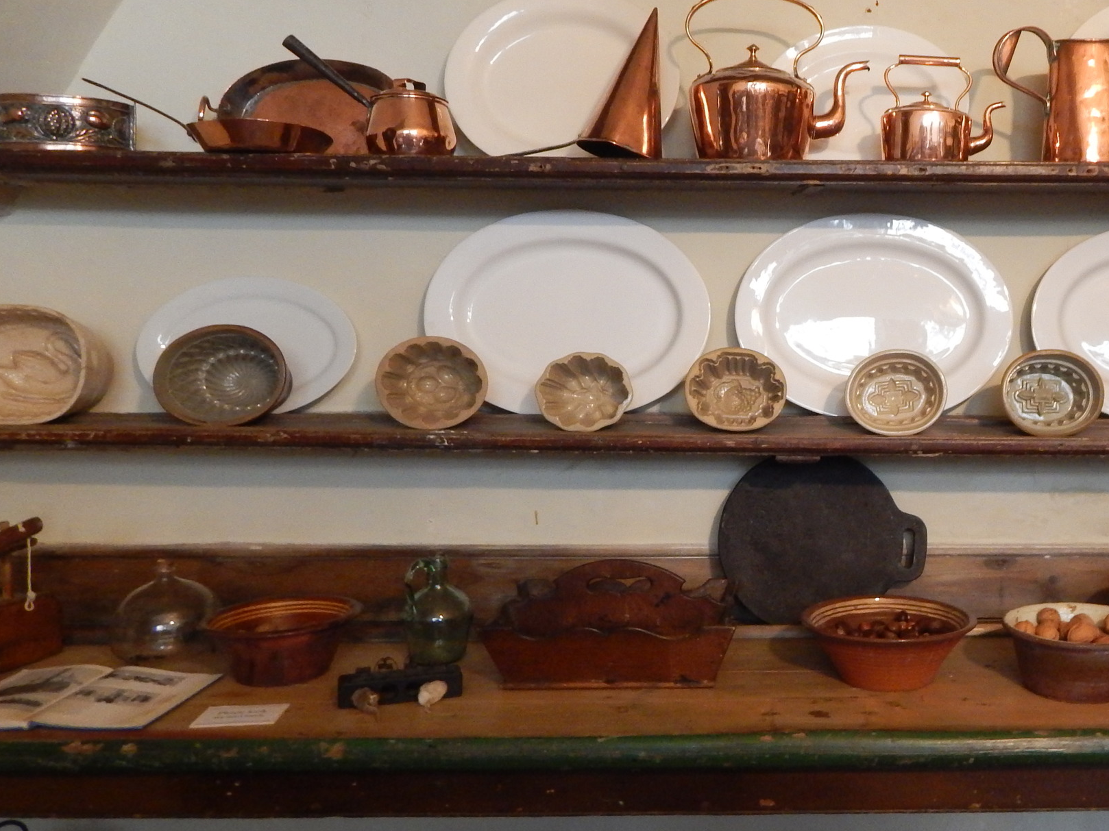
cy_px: 372
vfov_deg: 41.7
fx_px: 1089
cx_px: 853
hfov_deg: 51.3
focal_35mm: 34
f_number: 3
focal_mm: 4
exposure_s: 1/15
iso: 400
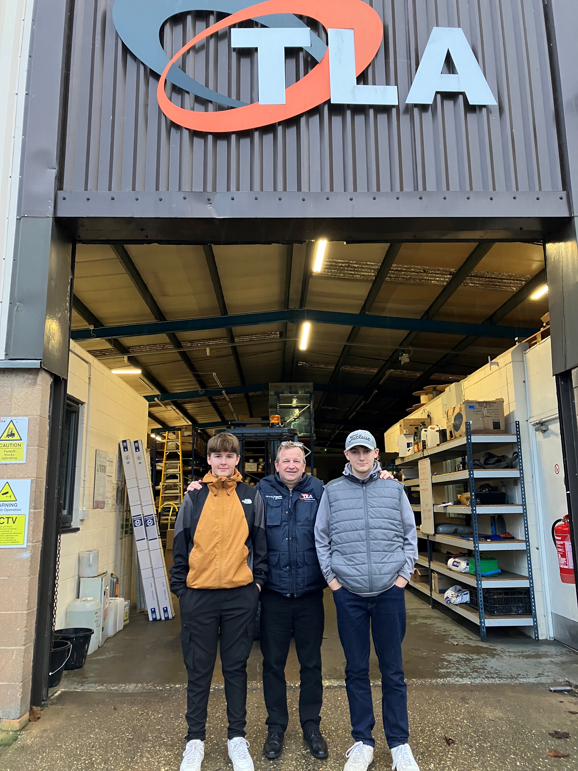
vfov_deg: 63.4
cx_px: 289
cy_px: 386
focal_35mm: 28
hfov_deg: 49.7
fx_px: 623
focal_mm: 3.99
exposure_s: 1/50
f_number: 1.8
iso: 125
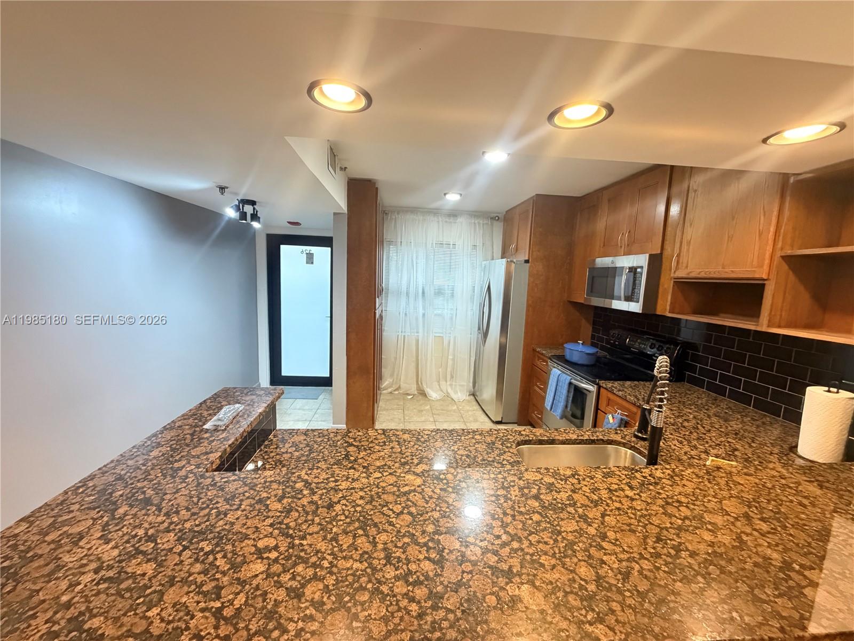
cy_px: 320
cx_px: 427
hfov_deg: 102.1
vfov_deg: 85.7
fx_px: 345
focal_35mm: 14
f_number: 2.2
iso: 1000
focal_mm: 2.22
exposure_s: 1/60
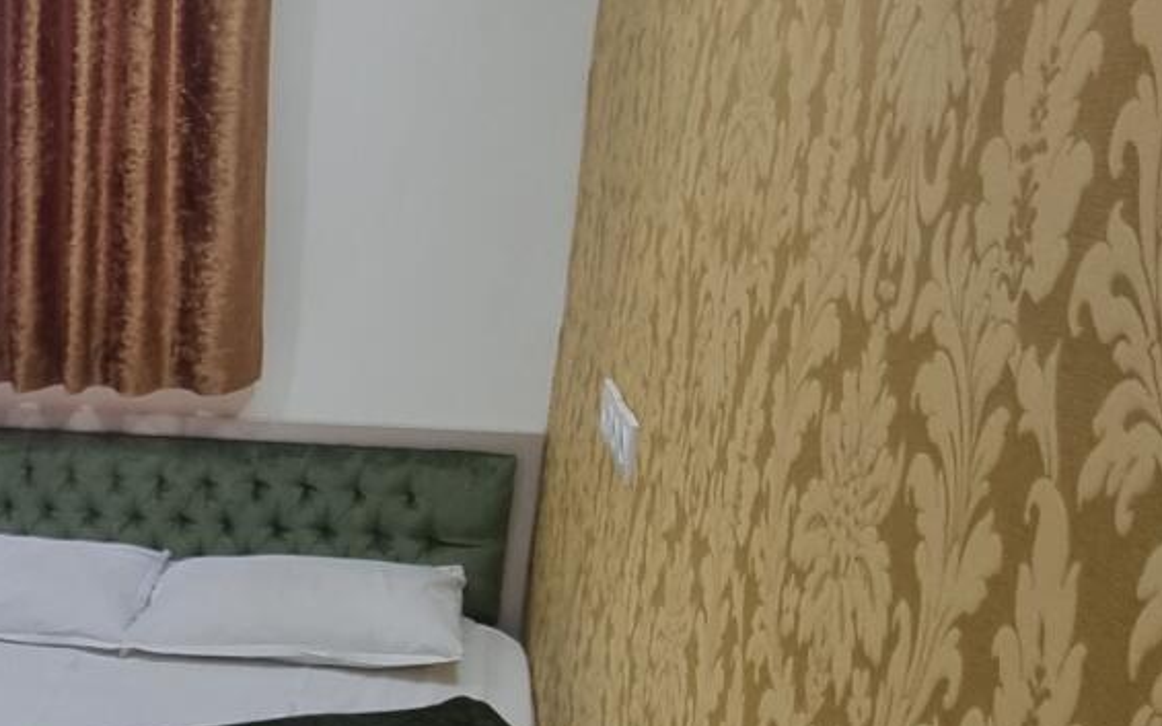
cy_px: 508
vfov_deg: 32.4
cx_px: -243
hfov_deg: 37.6
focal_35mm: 39
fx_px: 1235
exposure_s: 1/60
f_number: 2.2
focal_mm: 2.2
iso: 125
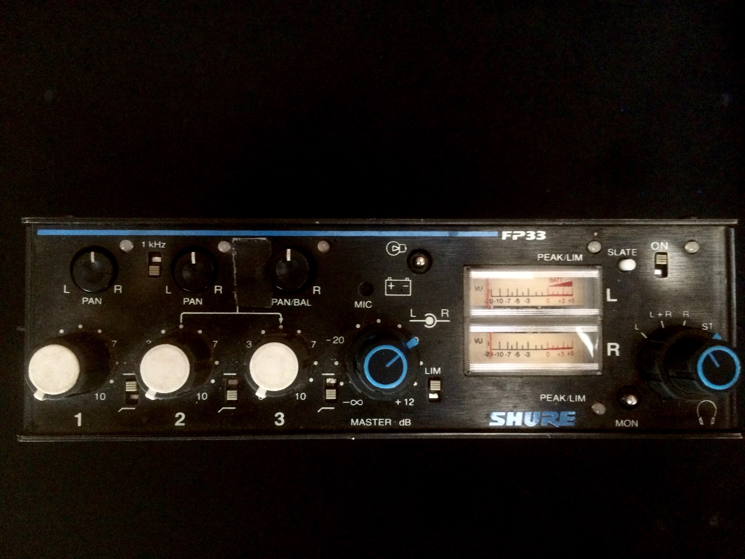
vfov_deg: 48.2
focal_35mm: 29
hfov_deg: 61.7
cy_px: 280
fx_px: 624
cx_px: 372
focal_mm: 4.15
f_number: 2.2
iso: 320
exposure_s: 1/17
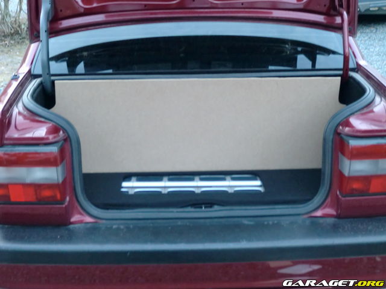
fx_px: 569
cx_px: 193
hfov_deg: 37.5
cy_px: 144
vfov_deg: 28.6
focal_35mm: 51
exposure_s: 1/13
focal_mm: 9.4
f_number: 3.8
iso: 400
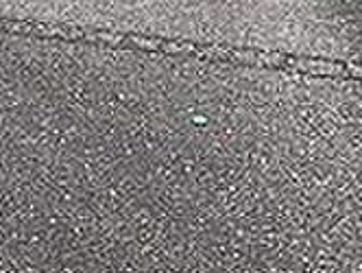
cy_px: 48
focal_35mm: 100
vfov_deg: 14.7
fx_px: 1047
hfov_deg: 17.3
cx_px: -212
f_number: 1.8
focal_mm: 4.25
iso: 25
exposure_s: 1/374
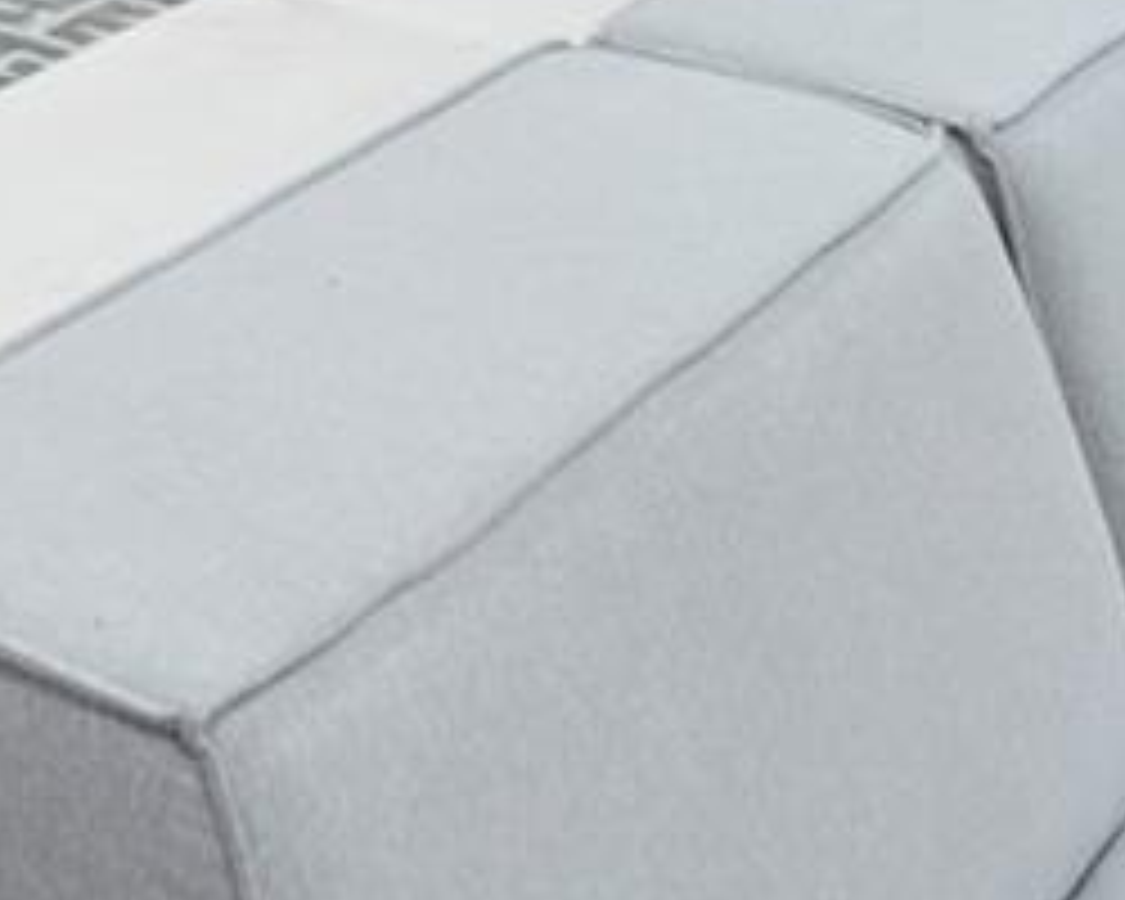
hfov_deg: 18.6
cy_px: -979
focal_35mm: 90
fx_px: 2997
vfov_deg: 14.0
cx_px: -590
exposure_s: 1/3
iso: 320
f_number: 8
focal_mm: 15
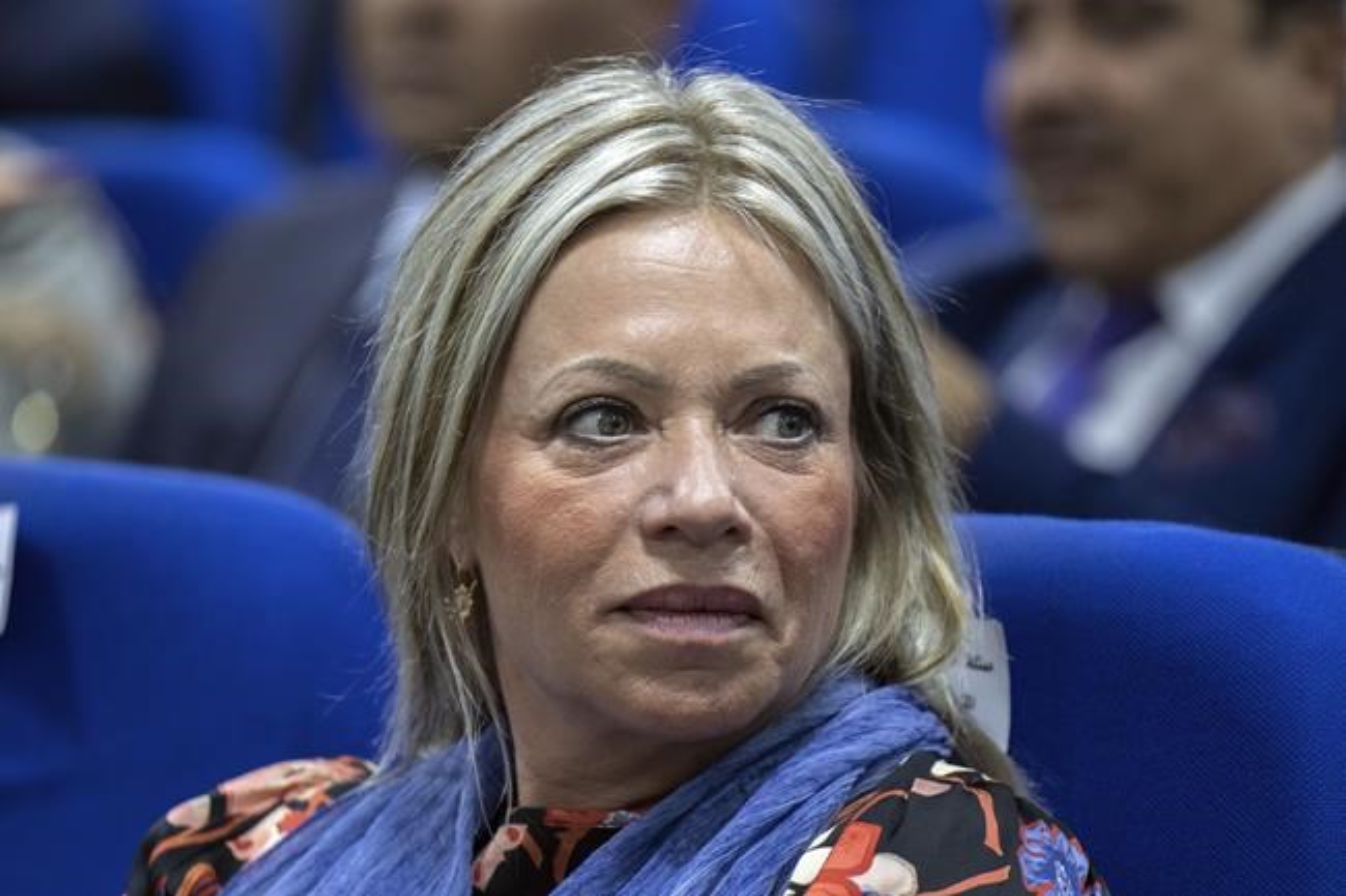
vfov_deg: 4.6
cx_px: 673
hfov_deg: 6.9
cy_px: 448
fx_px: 11213
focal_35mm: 300
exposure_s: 1/400
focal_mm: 200
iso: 1250
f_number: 2.8
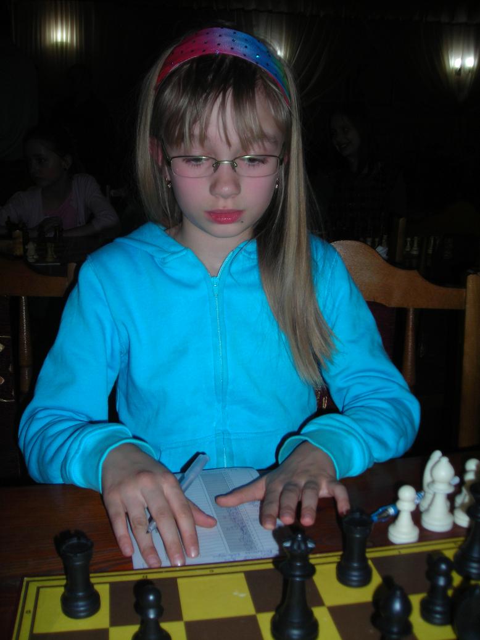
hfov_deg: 37.7
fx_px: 702
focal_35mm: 38
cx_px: 240
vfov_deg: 49.0
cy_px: 320
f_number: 3.2
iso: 50
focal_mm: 6.3
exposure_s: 1/60.1
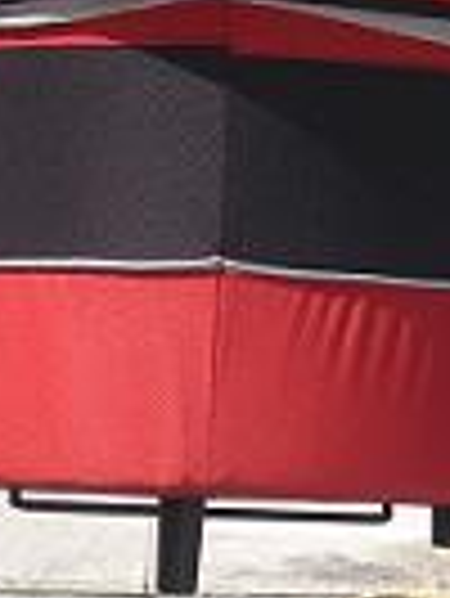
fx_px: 2752
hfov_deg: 9.3
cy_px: 337
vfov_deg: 12.4
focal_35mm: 159
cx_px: 254
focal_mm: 7.2
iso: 80
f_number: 7.7
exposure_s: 1/180
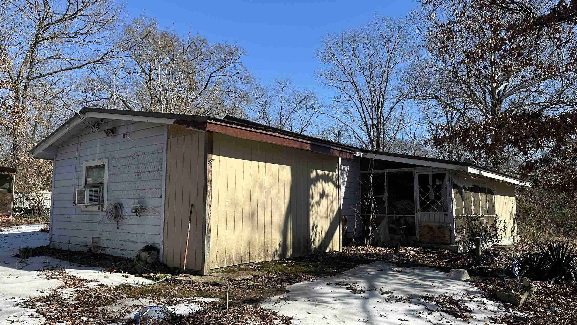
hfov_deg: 69.9
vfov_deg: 42.9
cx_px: 292
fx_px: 413
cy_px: 166
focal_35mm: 27
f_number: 1.78
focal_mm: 6.86
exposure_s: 1/3861
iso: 80
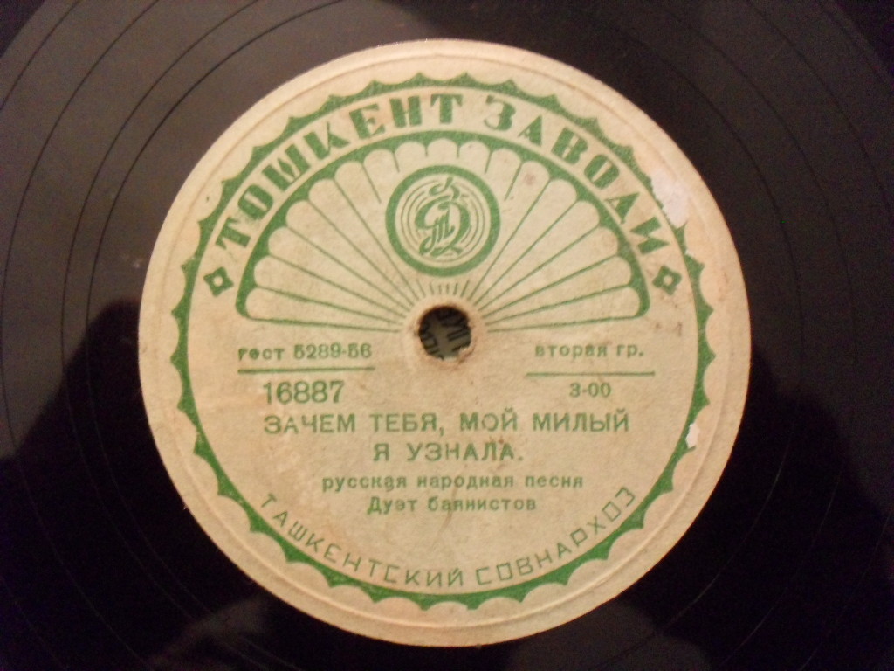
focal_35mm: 38
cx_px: 447
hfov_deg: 49.0
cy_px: 336
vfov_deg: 37.7
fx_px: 981
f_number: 2.8
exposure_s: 1/6
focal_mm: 6.3
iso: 400
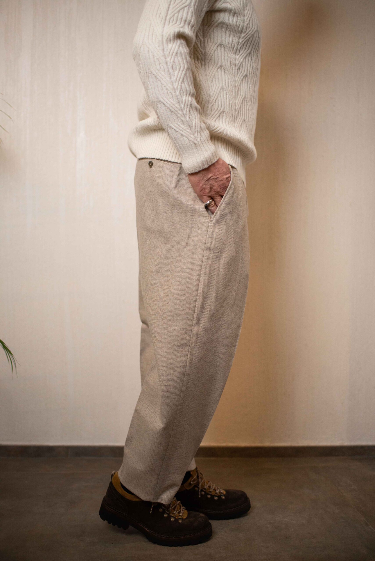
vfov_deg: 54.4
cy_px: 280
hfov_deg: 37.9
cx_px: 188
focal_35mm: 35
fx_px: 546
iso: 800
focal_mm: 35
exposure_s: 1/1000
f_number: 2
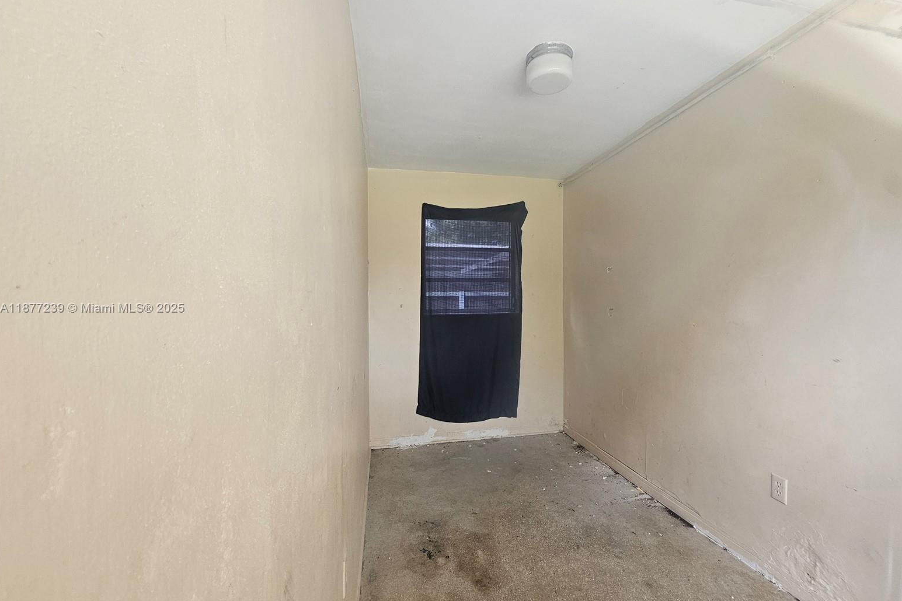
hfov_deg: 104.2
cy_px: 309
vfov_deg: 81.2
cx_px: 464
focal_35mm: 14
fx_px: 351
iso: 80
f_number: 2.2
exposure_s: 1/102
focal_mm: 2.2
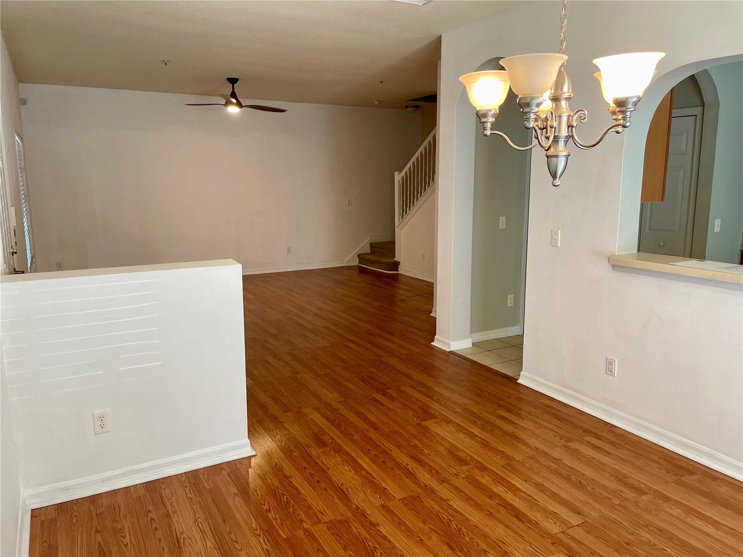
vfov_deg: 53.1
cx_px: 372
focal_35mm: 26
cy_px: 278
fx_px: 558
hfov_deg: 67.3
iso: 64
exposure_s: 1/60
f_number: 1.6
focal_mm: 4.2
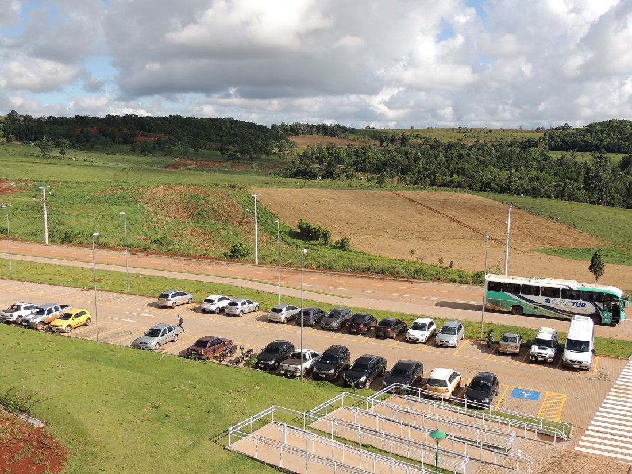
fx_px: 639
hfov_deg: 52.6
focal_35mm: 35
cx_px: 316
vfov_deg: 40.7
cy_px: 237
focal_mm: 6.2
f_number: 3.3
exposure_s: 1/1250
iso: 100
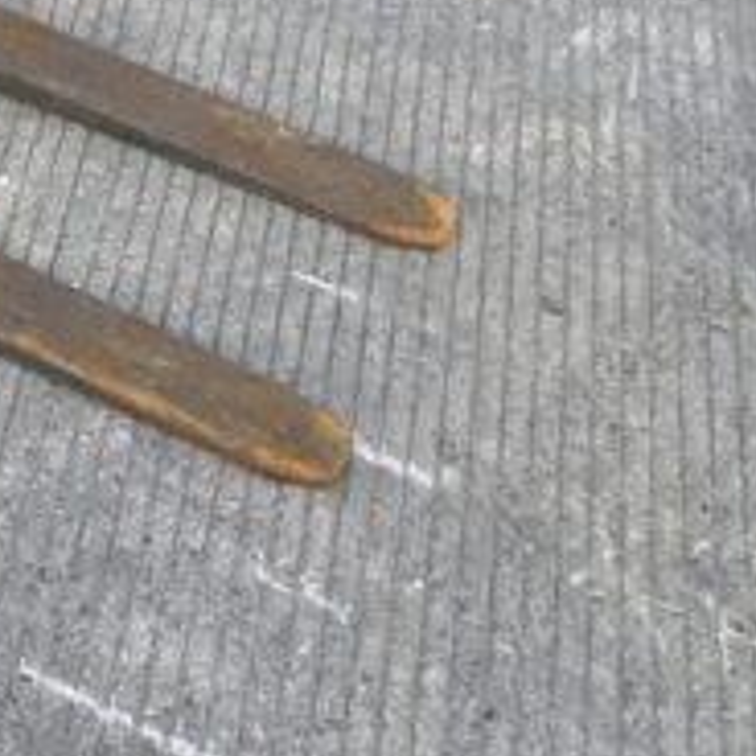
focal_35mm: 89
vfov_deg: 18.3
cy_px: -197
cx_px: -325
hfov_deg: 17.8
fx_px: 2199
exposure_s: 1/519
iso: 16
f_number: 1.8
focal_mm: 3
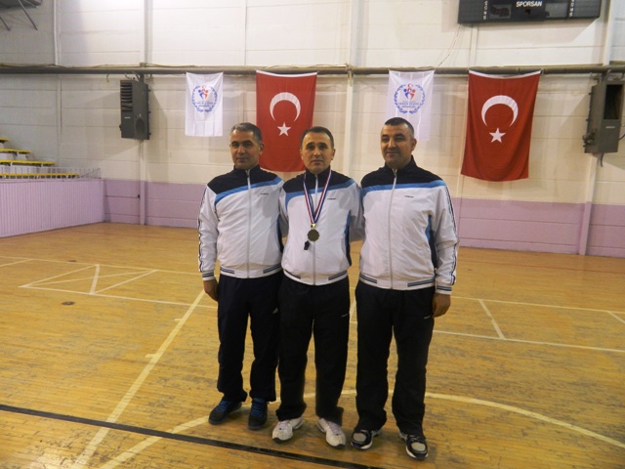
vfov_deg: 54.9
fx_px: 451
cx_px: 312
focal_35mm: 25
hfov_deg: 69.4
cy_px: 234
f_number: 3.1
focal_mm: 4.5
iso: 200
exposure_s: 1/30
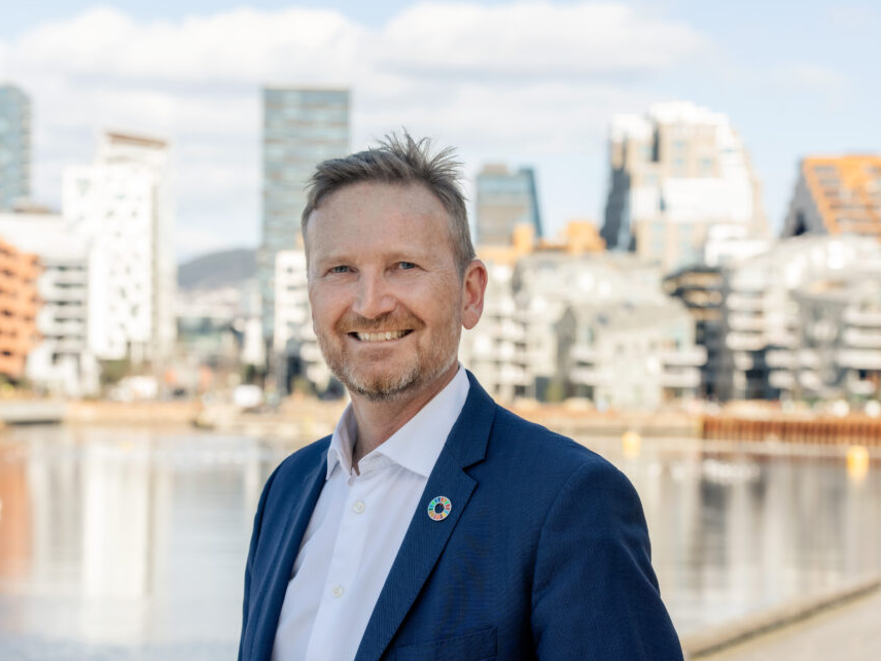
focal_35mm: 104
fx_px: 2647
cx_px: 447
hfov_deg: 18.9
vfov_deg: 14.2
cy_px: 330
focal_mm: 95
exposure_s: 1/1000
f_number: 8
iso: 800
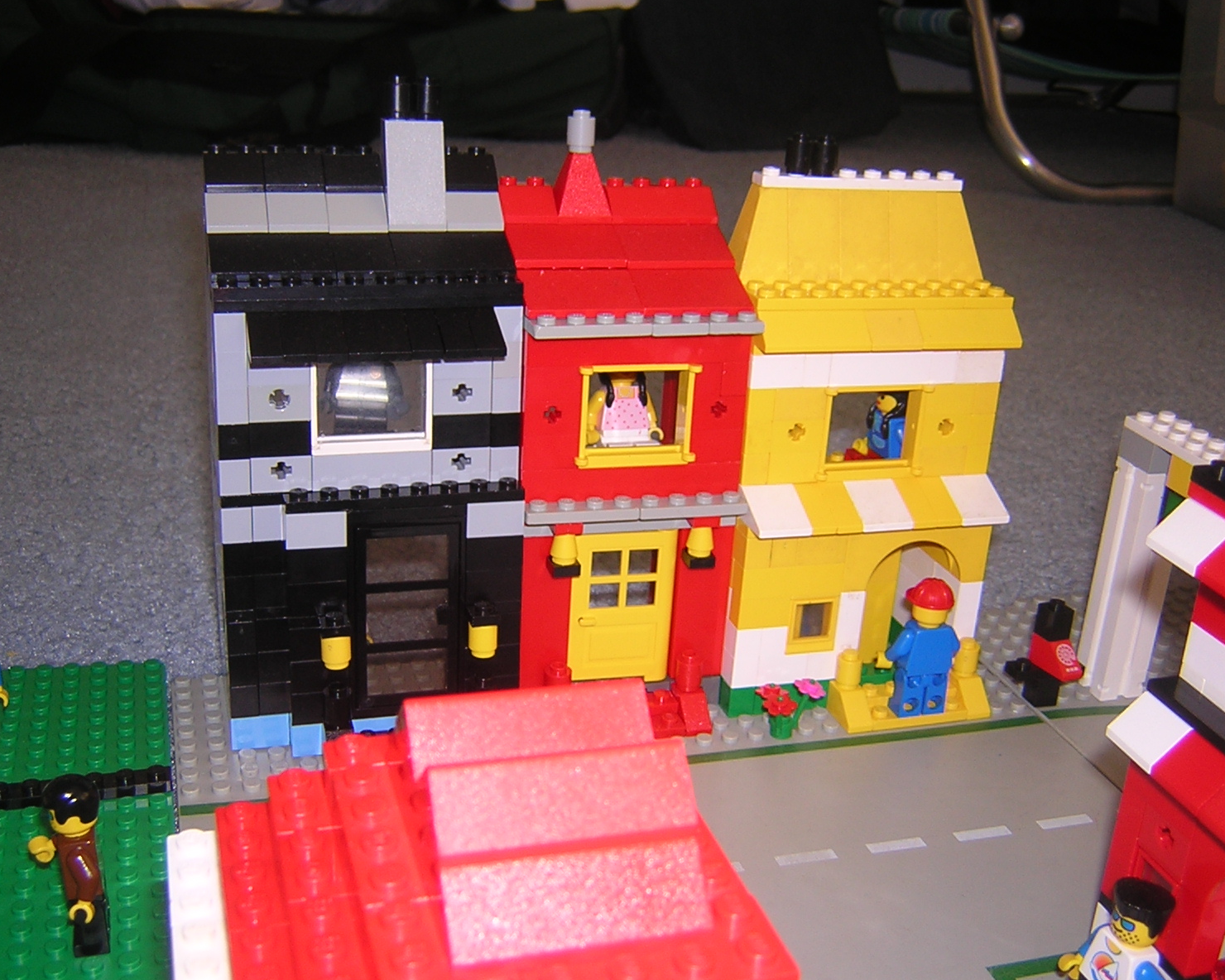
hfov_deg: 47.9
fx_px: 1378
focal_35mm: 38
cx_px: 603
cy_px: 488
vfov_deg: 39.2
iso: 100
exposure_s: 1/60.1
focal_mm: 4.7
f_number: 2.6
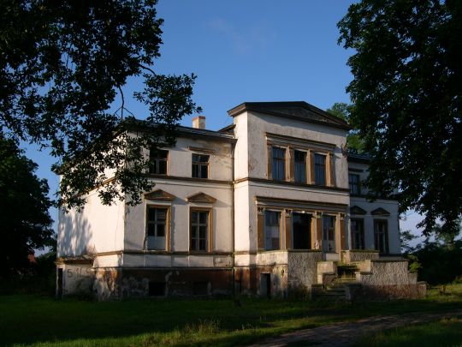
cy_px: 174
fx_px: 507
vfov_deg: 37.7
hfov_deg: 49.0
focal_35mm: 38
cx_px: 231
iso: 100
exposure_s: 1/180
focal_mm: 8
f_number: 7.6
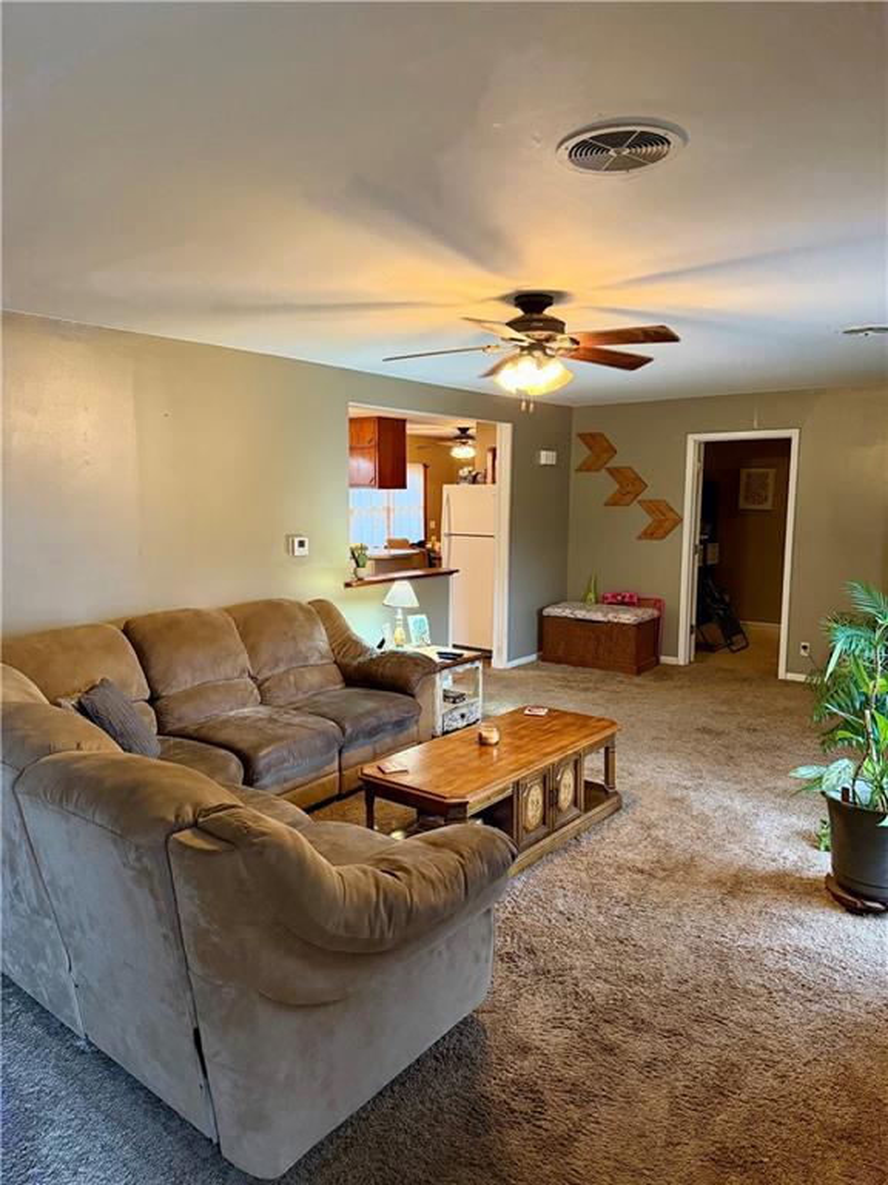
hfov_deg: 56.8
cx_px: 444
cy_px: 592
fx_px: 821
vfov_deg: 71.6
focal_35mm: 24
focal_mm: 6.76
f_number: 1.78
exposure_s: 1/60
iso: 640
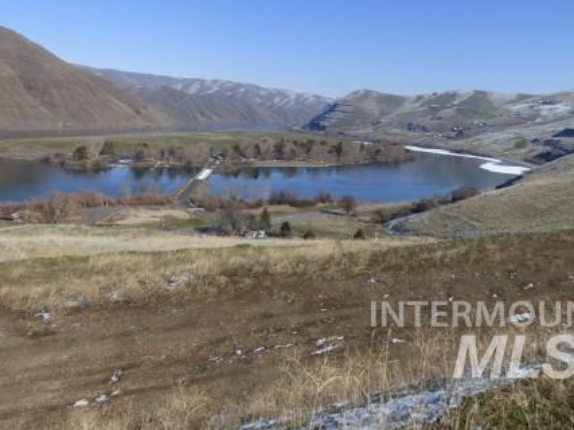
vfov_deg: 45.8
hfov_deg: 59.8
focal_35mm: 30
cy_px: 132
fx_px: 497
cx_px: 250
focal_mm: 3.58
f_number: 3.2
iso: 100
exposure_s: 1/1600
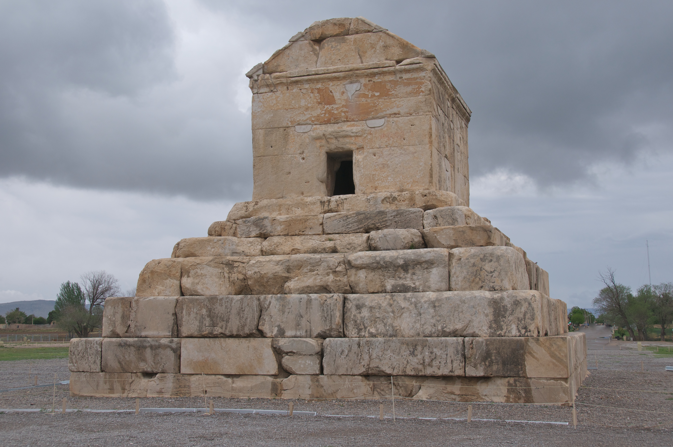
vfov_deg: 30.8
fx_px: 812
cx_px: 336
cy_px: 224
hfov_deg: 45.0
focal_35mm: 44
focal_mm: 29
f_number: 9
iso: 200
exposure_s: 1/320
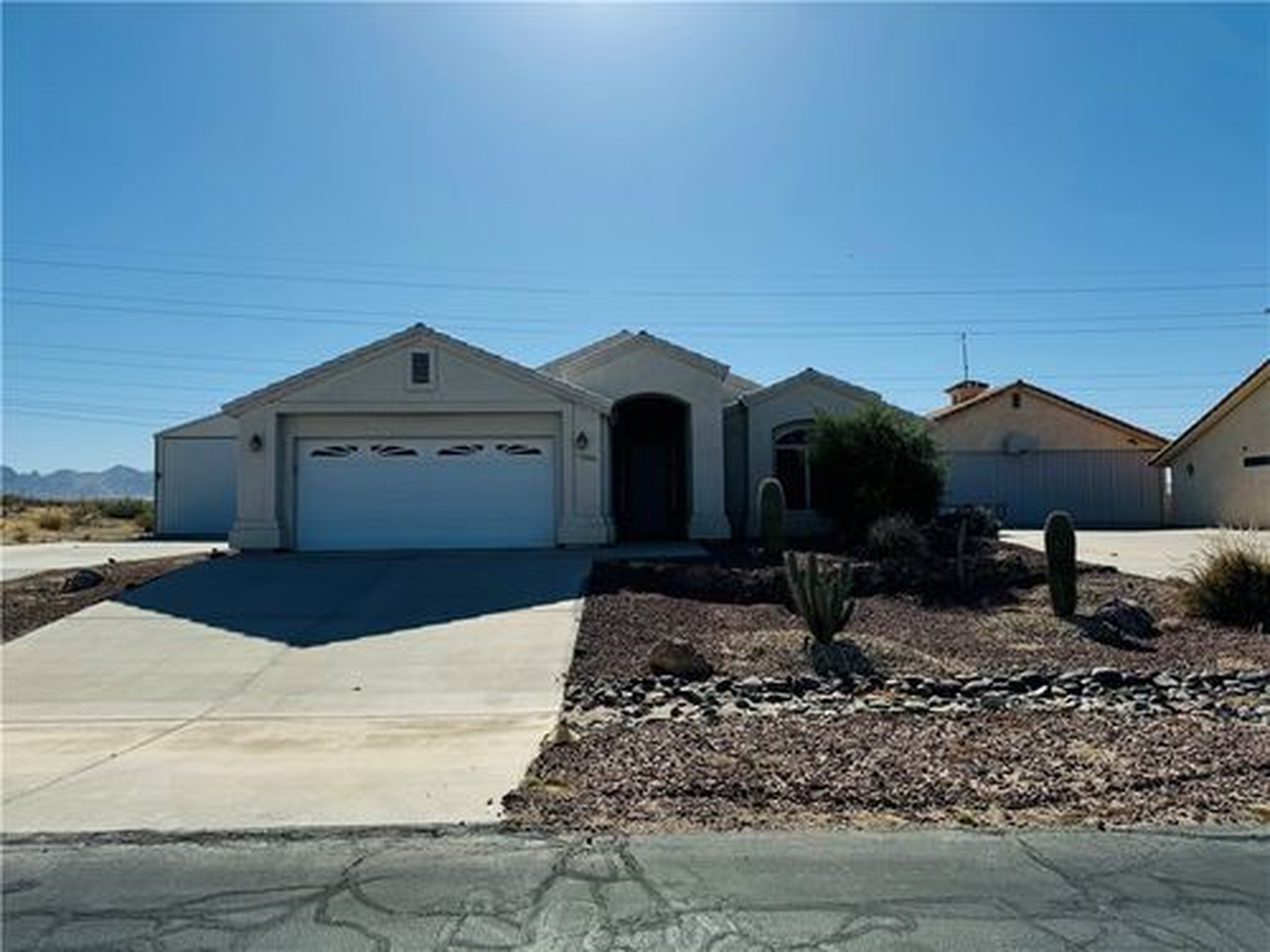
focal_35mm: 24
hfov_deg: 71.6
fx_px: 881
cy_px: 476
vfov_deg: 56.8
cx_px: 635
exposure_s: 1/9009
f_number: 1.78
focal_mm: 6.76
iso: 80
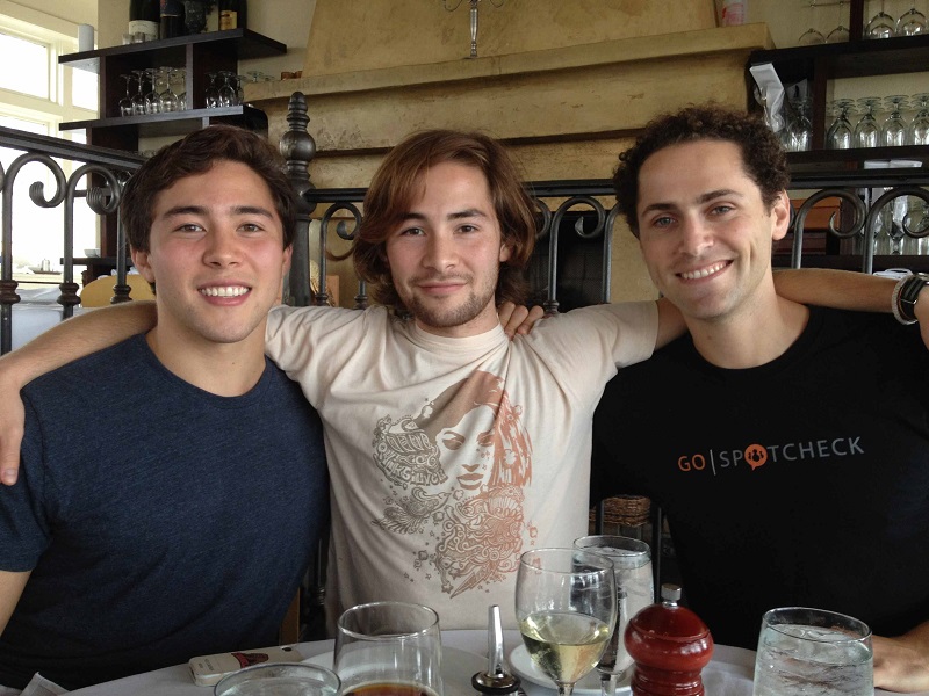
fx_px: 939
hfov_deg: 52.6
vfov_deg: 40.7
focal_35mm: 35
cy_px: 348
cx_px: 464
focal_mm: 4.28
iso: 100
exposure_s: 1/20
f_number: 2.4
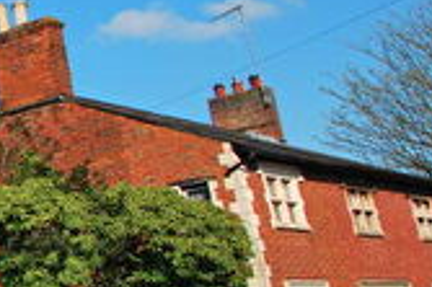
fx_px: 755
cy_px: 116
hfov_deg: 19.8
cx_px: -401
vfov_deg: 21.5
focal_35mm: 63
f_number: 8
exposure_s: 1/250
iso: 100
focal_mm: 10
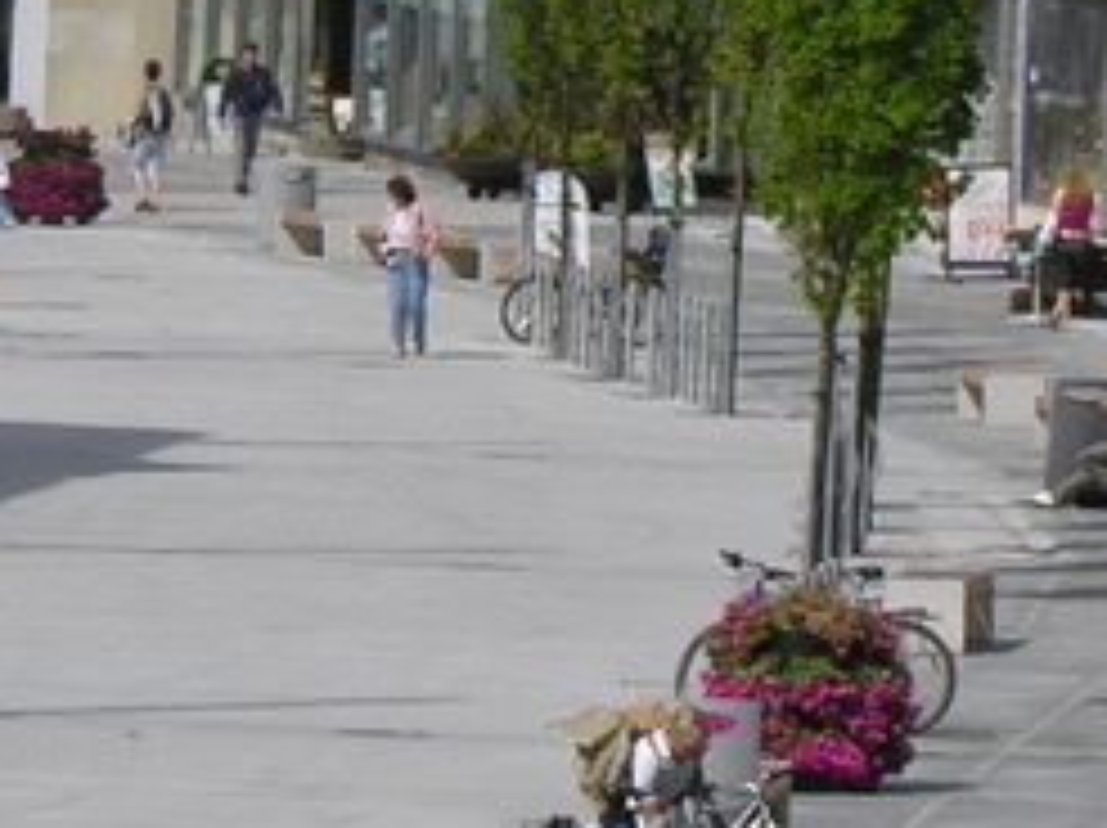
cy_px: 9
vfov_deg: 2.7
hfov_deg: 3.7
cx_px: 603
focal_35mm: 542
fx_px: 17316
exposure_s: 1/250
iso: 50
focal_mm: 26.5
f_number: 7.4
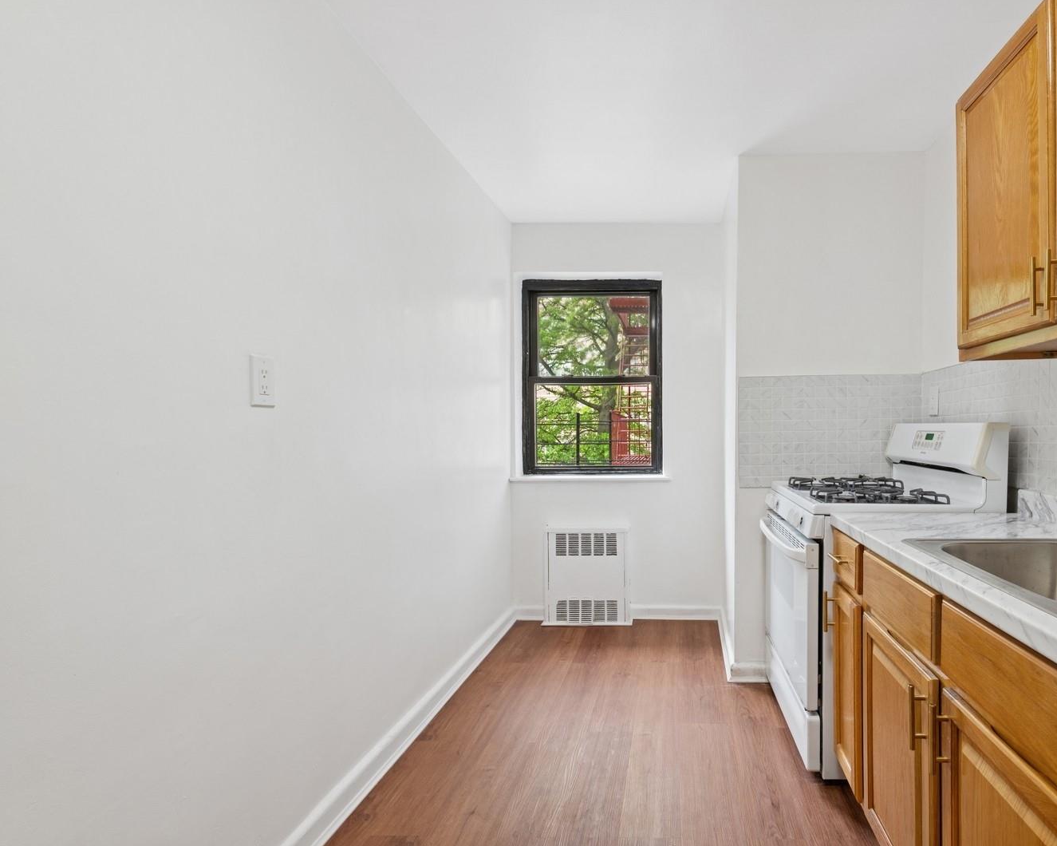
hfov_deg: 88.4
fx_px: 532
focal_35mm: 17
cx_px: 637
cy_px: 423
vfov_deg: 77.0
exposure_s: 1/8
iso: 640
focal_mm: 15
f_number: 14
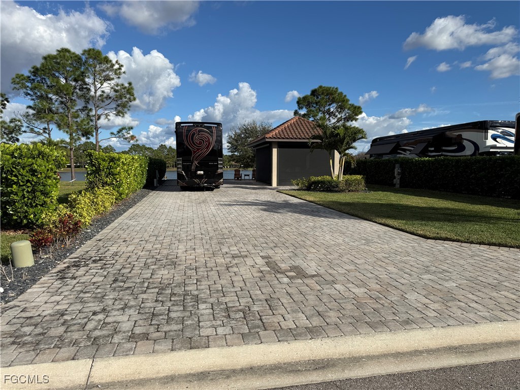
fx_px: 361
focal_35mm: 24
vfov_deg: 56.8
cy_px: 195
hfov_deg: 71.6
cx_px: 260
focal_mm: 6.76
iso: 80
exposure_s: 1/6711
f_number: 1.78
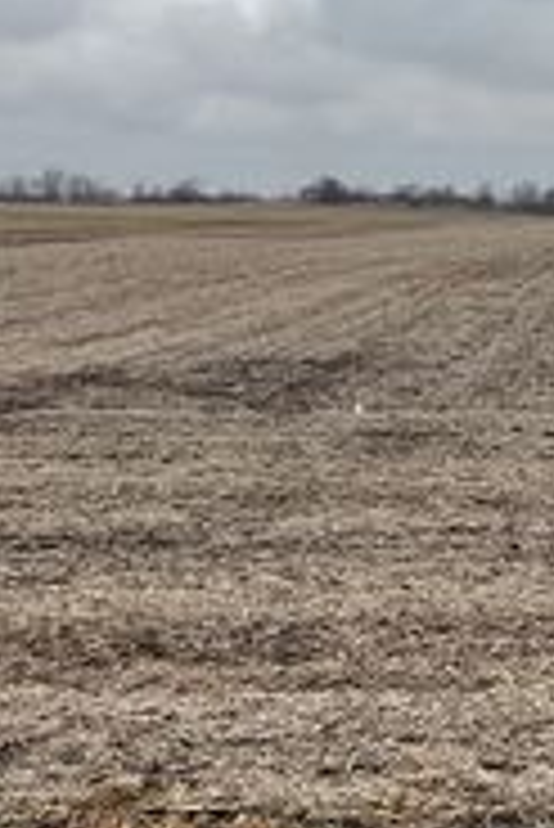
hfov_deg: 16.0
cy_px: 295
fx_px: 1889
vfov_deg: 24.7
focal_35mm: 82
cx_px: 676
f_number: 1.8
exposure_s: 1/804
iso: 16
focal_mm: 3
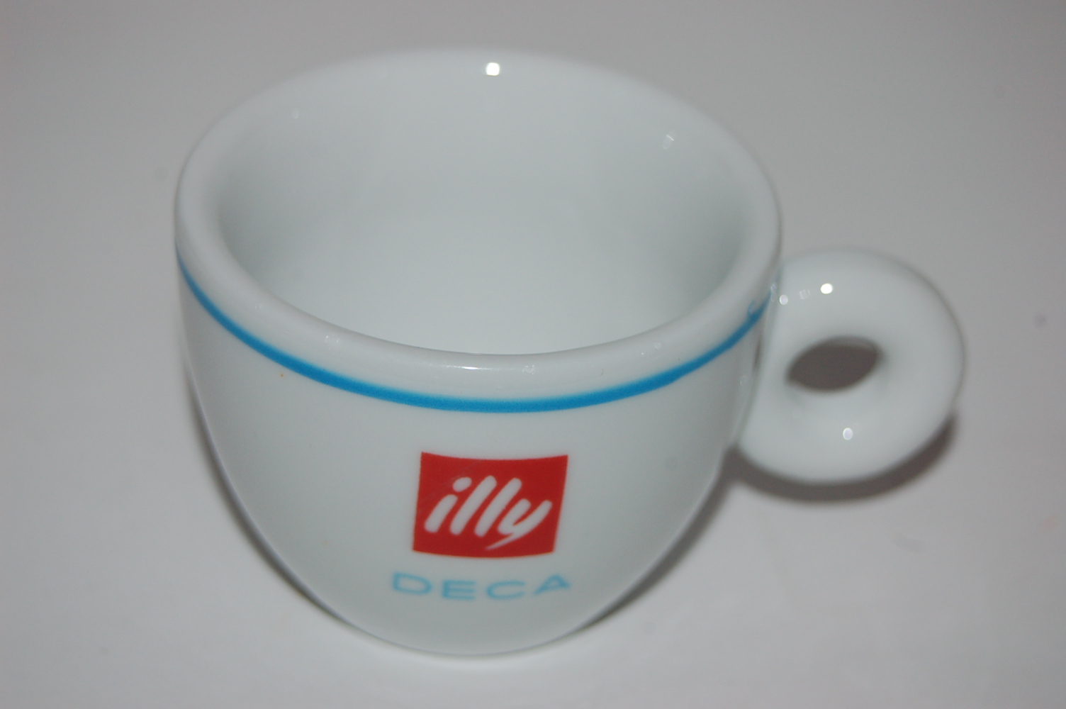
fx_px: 3550
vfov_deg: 11.4
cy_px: 354
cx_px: 533
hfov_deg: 17.1
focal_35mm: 120
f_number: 7.1
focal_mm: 80
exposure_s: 1/125
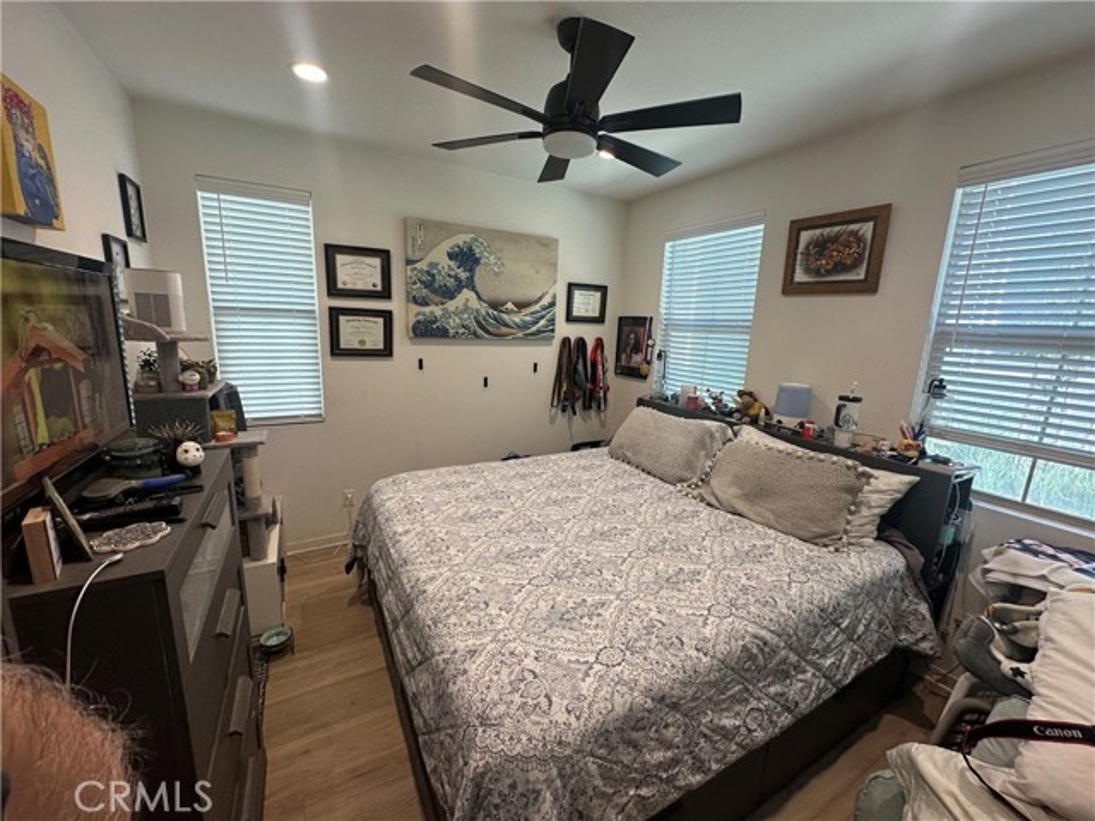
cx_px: 548
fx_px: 443
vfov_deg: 85.7
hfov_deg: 102.1
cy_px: 410
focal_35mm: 14
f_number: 2.2
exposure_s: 1/120
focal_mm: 2.22
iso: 125
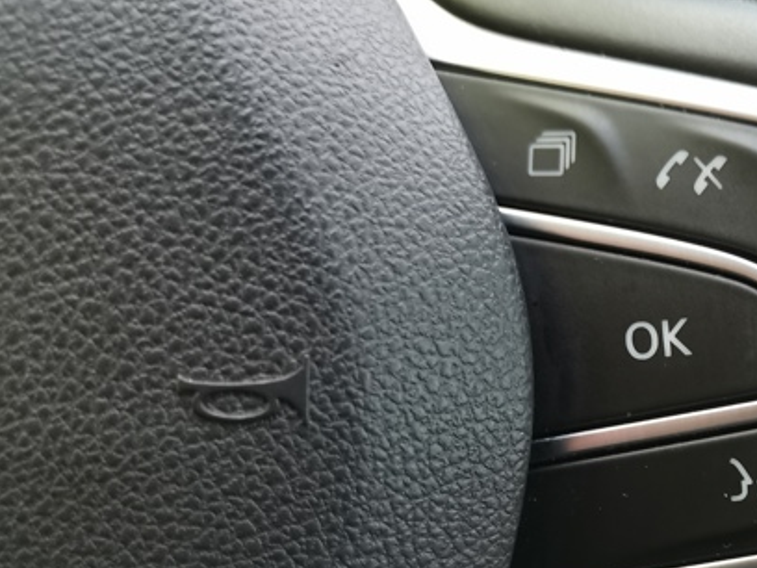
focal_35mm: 53
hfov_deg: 33.4
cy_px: 434
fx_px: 1159
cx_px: 737
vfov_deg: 27.1
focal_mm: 5.58
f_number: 1.8
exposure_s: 1/33.3
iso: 250
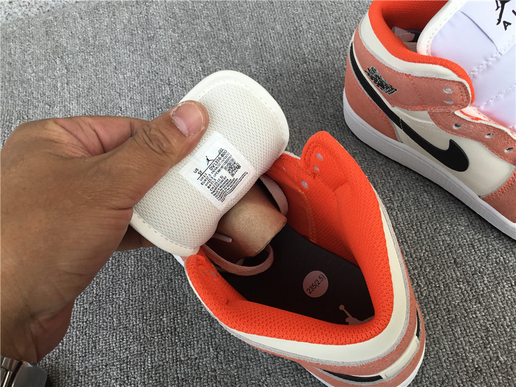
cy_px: 194
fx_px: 462
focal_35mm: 31
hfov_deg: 58.4
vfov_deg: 45.4
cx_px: 258
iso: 25
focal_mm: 3.3
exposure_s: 1/231
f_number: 2.4
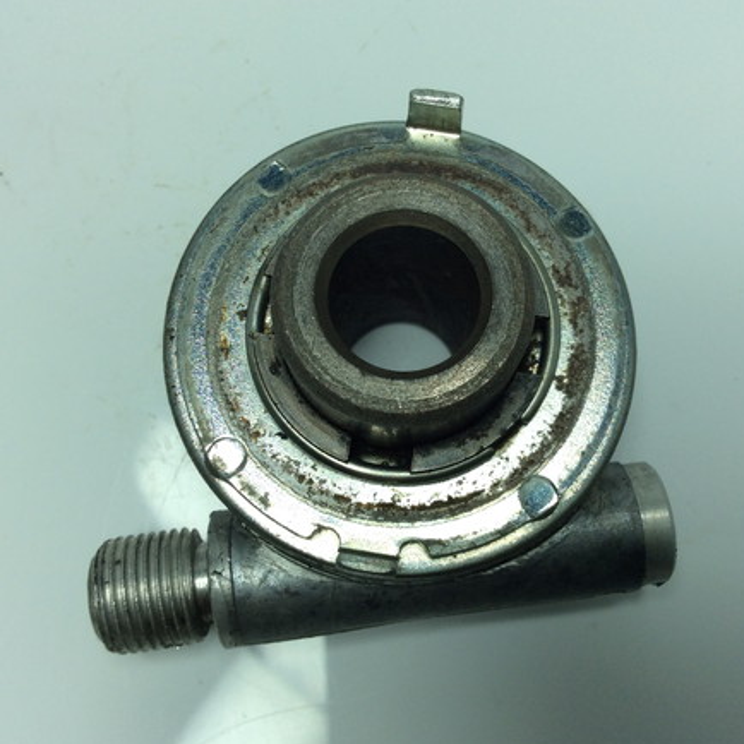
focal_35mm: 39
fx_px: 948
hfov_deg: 42.8
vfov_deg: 42.8
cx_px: 405
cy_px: 369
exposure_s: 1/457
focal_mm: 3.3
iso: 32
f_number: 2.4
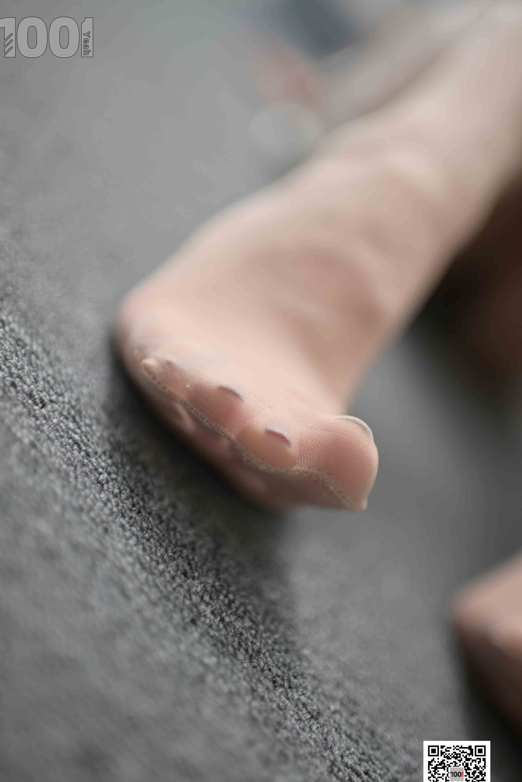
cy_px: 412
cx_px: 249
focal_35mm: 37
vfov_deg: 51.9
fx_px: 805
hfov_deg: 35.9
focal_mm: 35
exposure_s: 1/200
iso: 400
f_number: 1.4
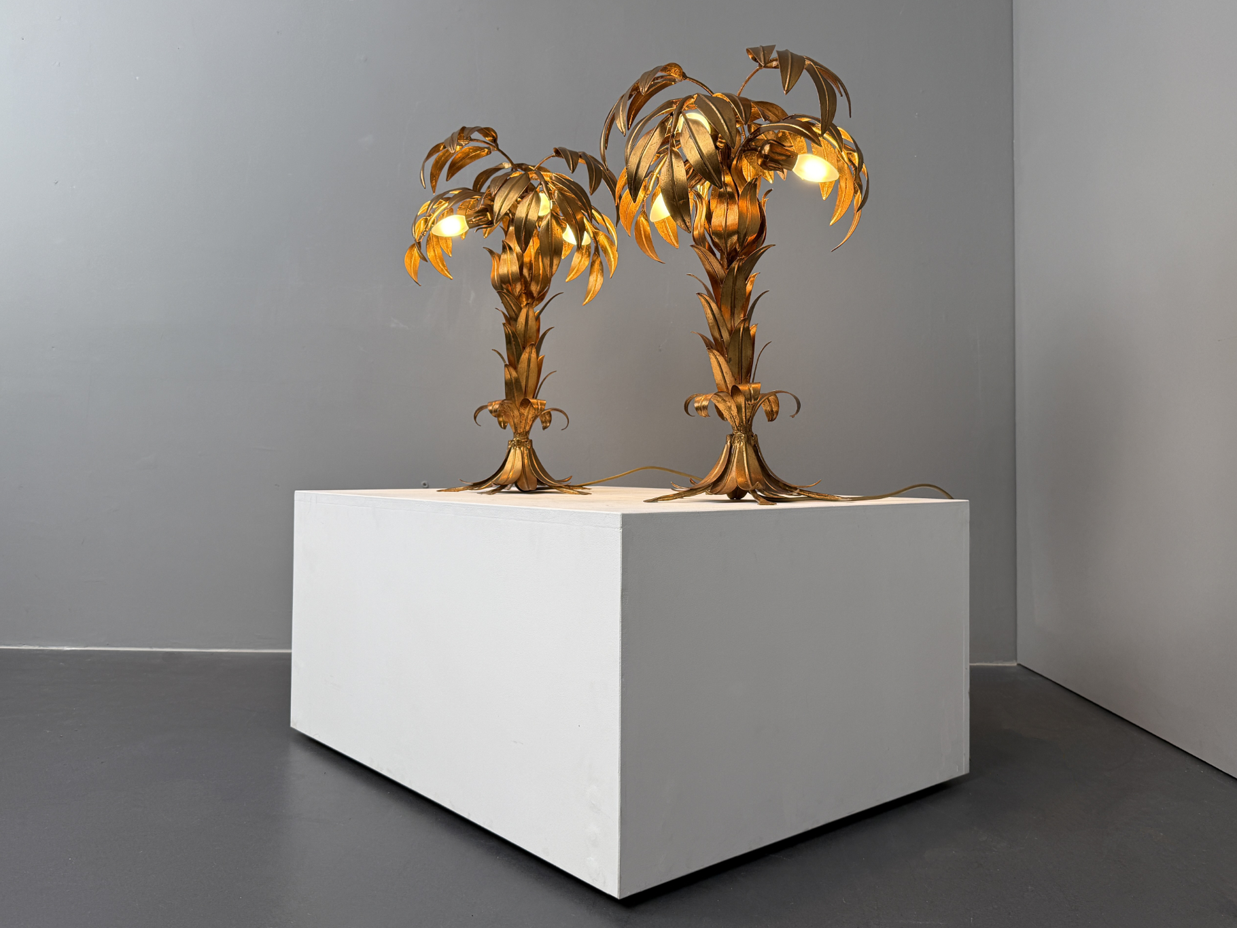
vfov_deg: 56.8
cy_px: 464
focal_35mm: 24
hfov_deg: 71.6
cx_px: 618
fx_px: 858
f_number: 1.8
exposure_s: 1/230
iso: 125
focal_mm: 6.8
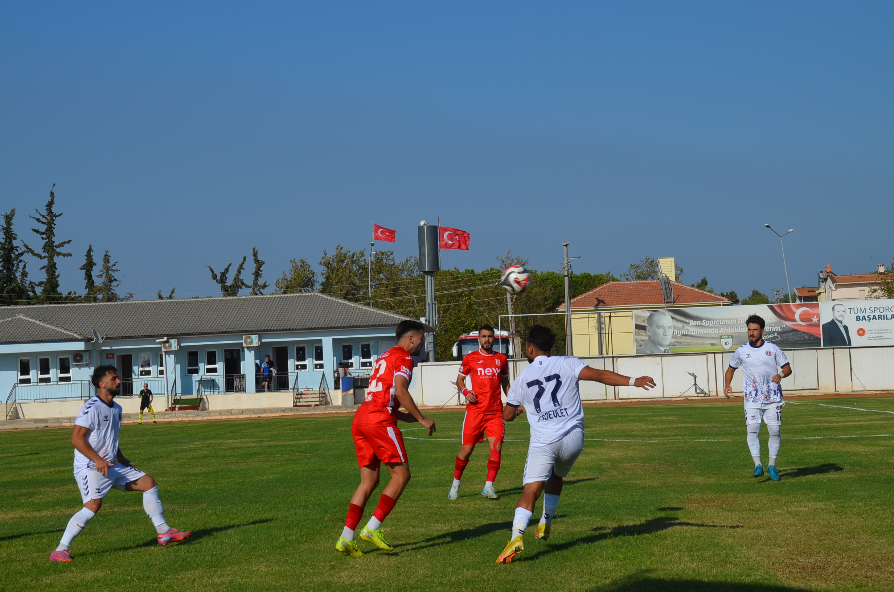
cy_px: 296
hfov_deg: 27.0
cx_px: 447
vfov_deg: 18.1
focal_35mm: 75
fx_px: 1859
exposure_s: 1/400
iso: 100
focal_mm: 50
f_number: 10
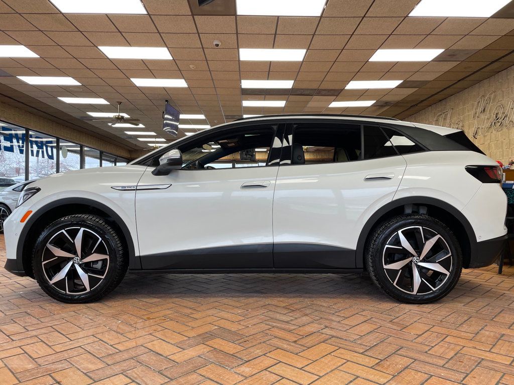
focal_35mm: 26
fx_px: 386
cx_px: 257
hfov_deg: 67.3
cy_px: 192
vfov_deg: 53.1
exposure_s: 1/120
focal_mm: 4.2
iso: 64
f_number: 1.6
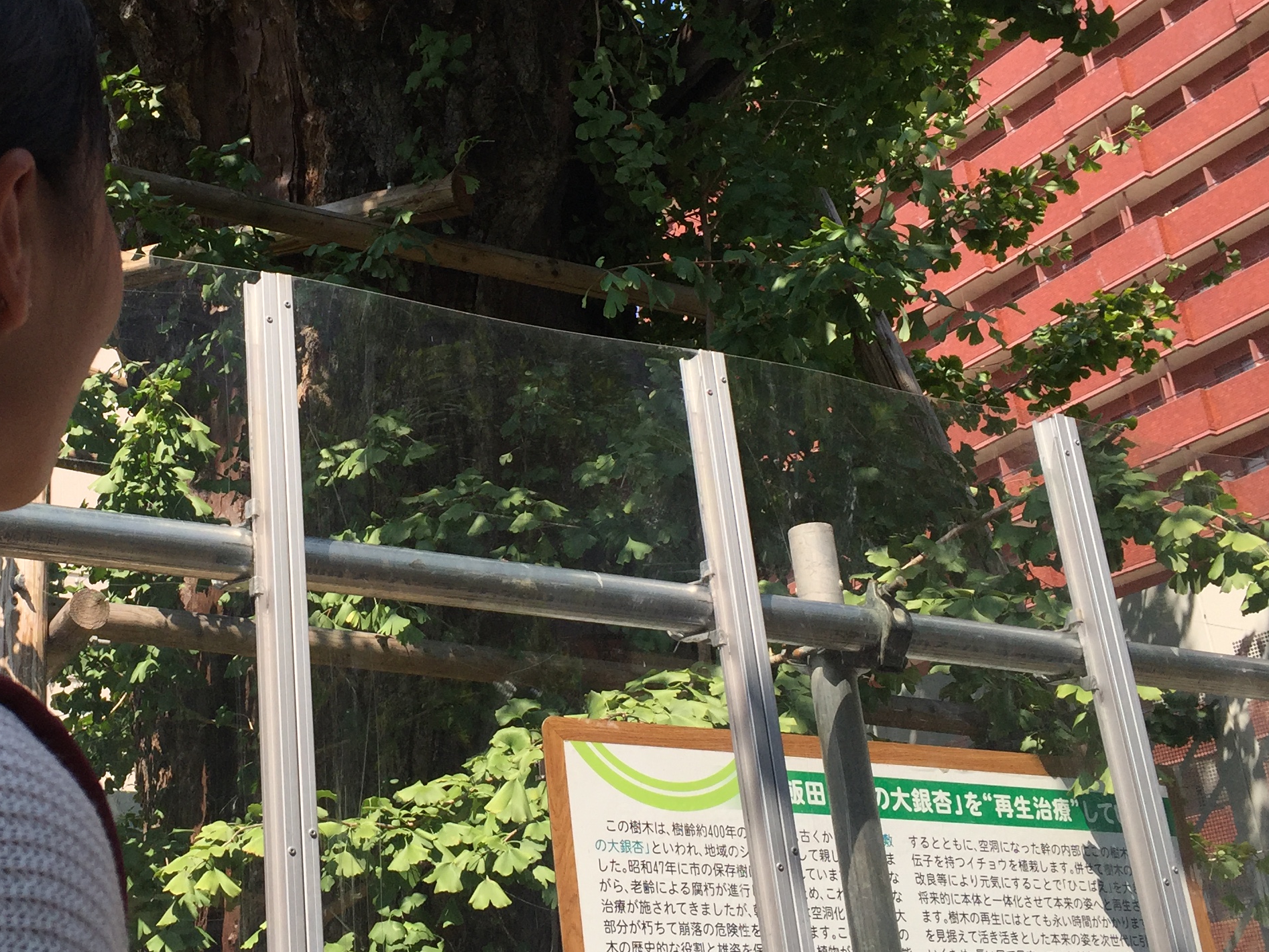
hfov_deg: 37.4
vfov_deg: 29.1
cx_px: 340
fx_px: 1833
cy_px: 418
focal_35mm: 50
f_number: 2.2
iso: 32
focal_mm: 4.15
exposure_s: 1/1464
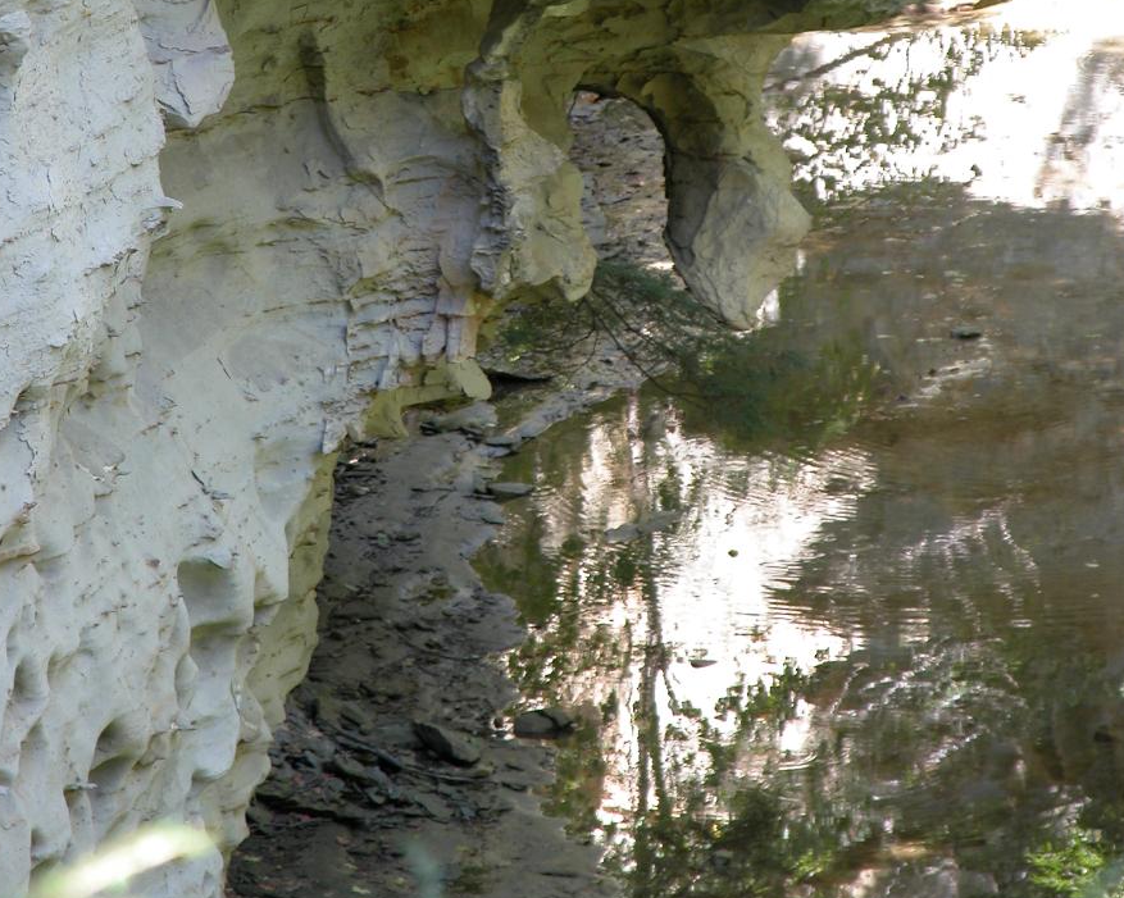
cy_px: 114
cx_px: 522
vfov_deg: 3.9
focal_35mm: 399
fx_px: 13269
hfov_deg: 4.9
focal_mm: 71.2
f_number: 4.2
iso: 100
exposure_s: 1/23.6
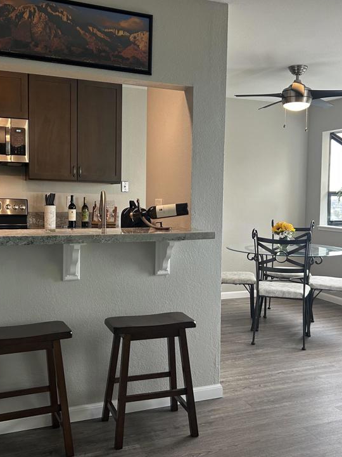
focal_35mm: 37
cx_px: 173
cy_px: 223
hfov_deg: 38.7
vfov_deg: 50.1
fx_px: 487
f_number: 1.5
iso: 100
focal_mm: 5.7
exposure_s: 1/120
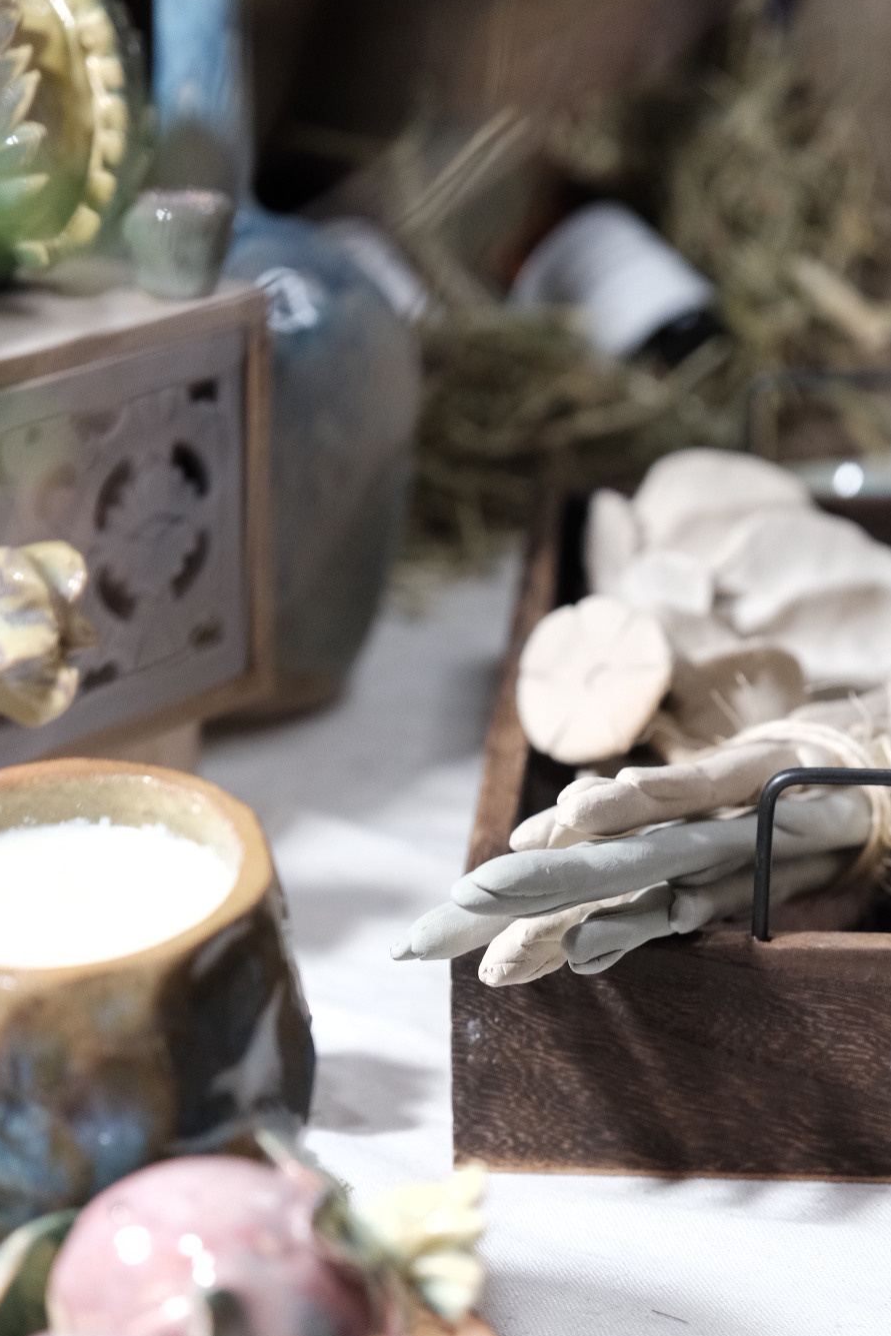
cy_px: 751
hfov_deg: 14.7
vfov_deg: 21.9
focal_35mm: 93
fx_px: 3453
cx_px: 490
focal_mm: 46.6
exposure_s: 1/60
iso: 1600
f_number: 4
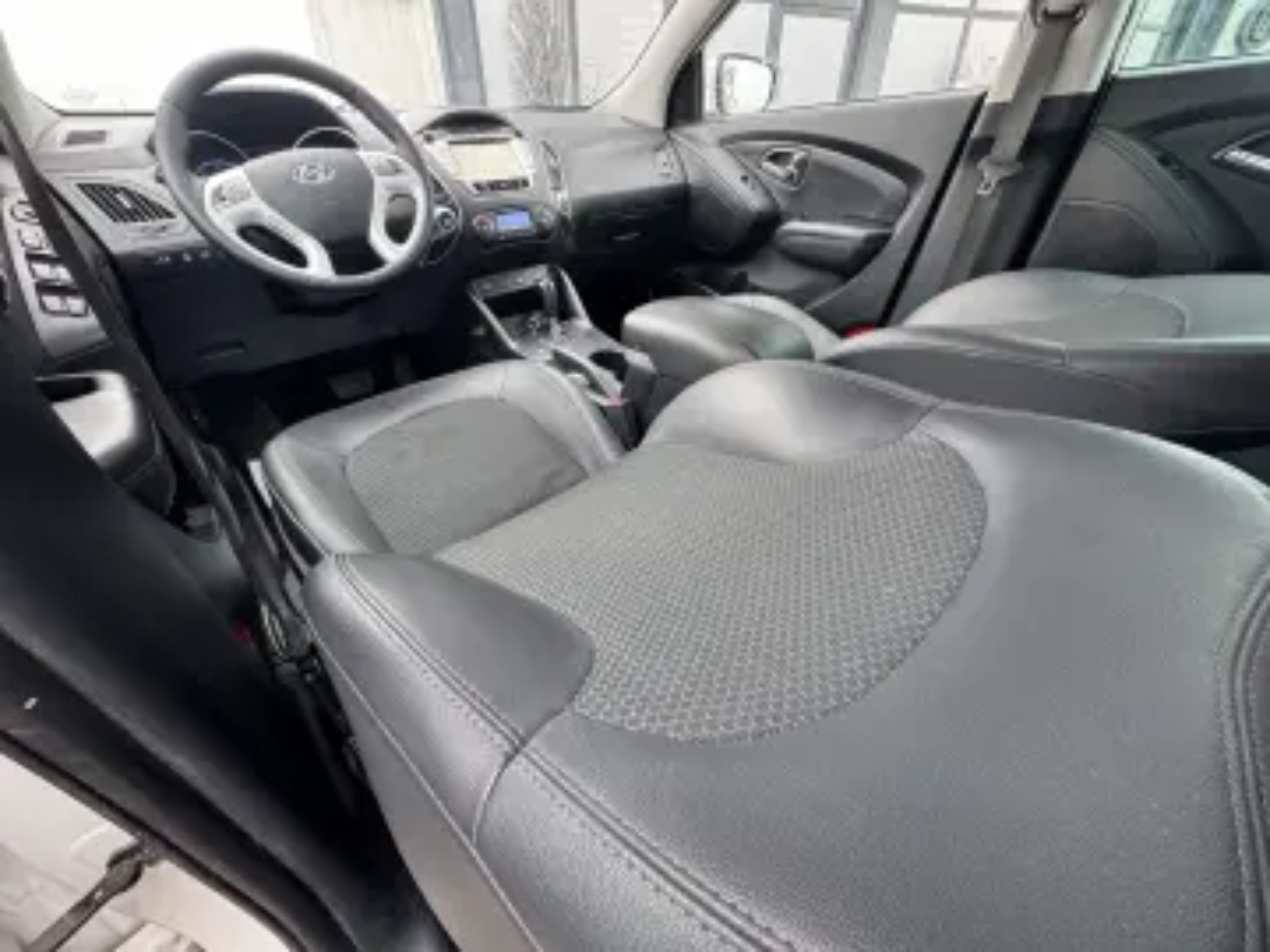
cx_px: 635
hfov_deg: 102.1
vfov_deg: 85.7
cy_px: 476
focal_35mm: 14
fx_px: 514
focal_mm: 2.22
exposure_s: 1/99
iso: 250
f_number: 2.2
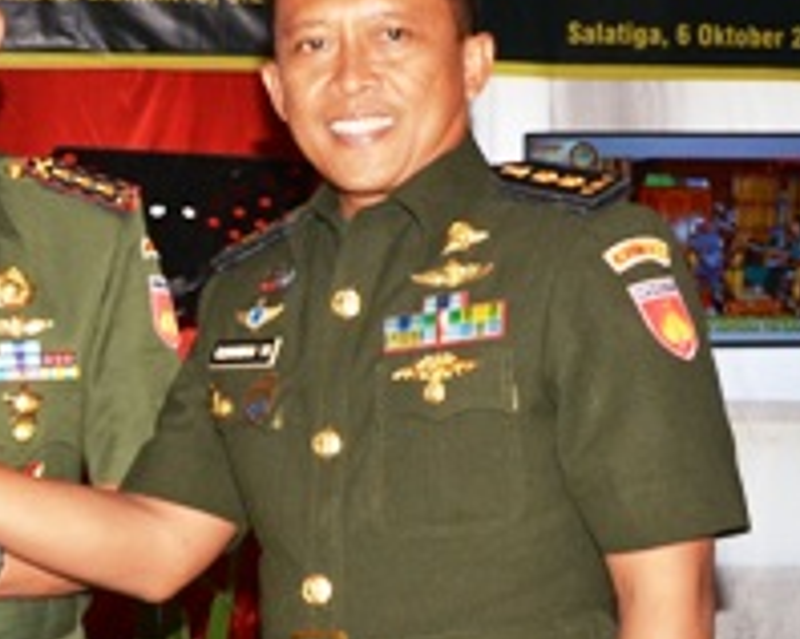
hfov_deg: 19.4
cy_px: 324
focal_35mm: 96
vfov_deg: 16.1
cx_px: -48
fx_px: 2259
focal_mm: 21
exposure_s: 1/160
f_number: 9
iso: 800
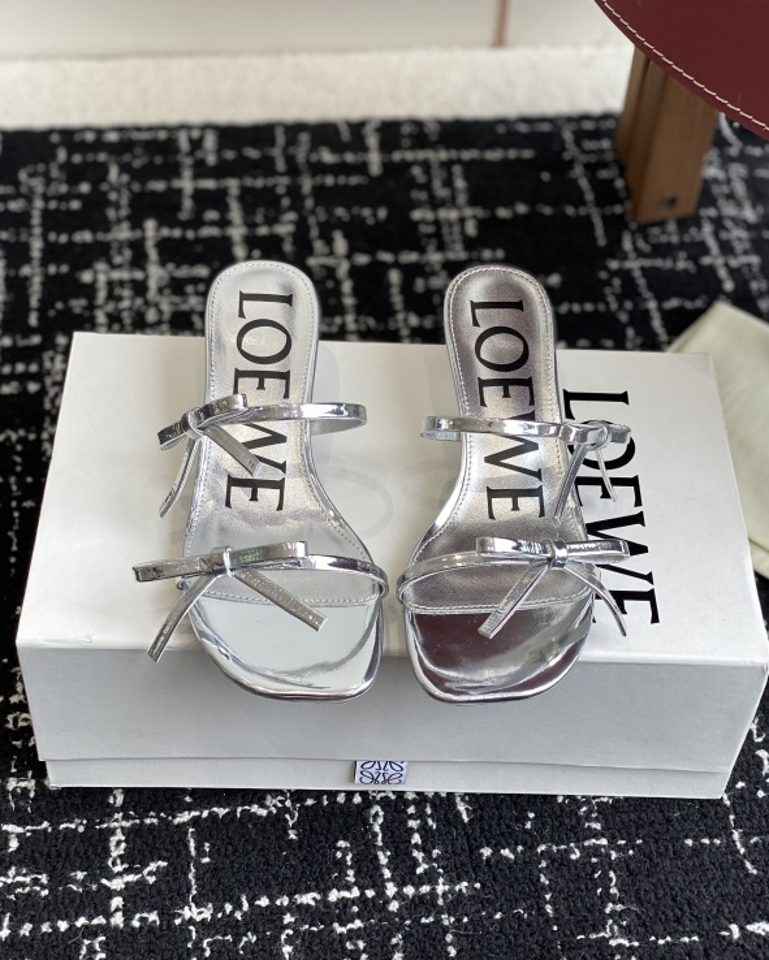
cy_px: 458
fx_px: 1564
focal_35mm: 55
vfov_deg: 34.1
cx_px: 385
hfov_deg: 27.6
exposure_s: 1/122
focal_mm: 6
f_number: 2
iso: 20
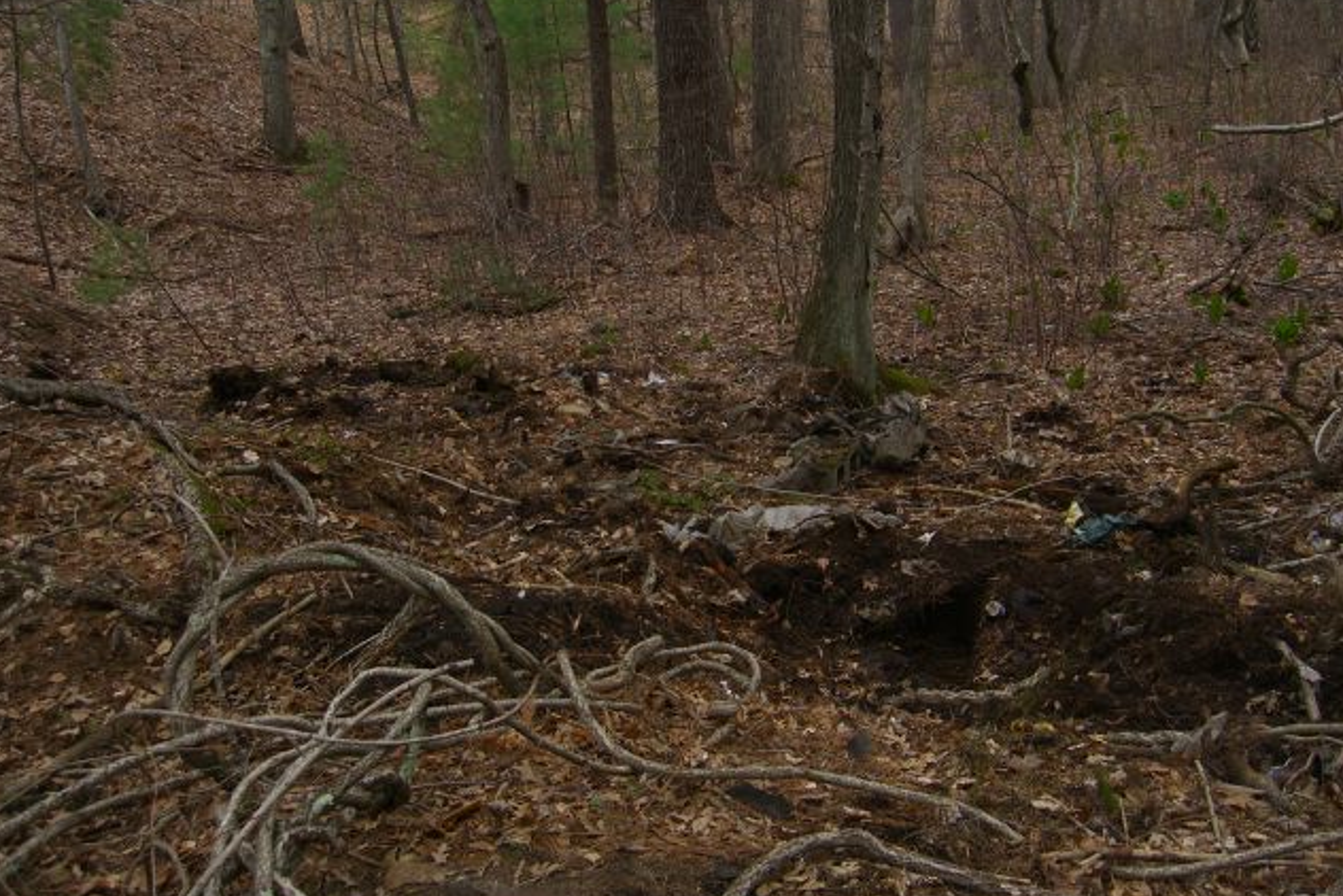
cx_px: 667
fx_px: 1493
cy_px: 412
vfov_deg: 33.4
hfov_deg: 48.4
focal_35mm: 40
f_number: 2.8
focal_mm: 7.9
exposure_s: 1/200
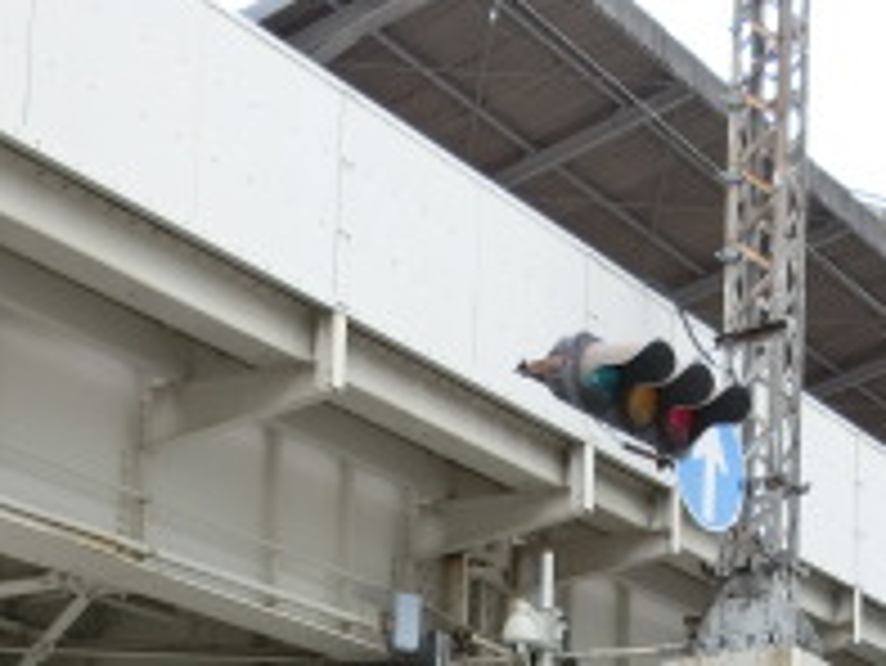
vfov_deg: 14.8
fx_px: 2407
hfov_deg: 20.7
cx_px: 643
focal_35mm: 94
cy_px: 954
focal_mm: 5.2
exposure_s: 1/200
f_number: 3.7
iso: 80
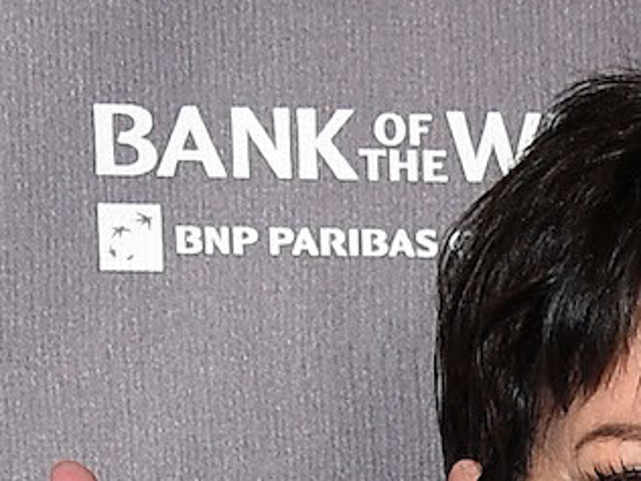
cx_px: 513
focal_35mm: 117
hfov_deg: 16.7
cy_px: 1112
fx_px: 2167
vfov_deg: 10.9
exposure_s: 1/125
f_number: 6.3
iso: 400
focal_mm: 32
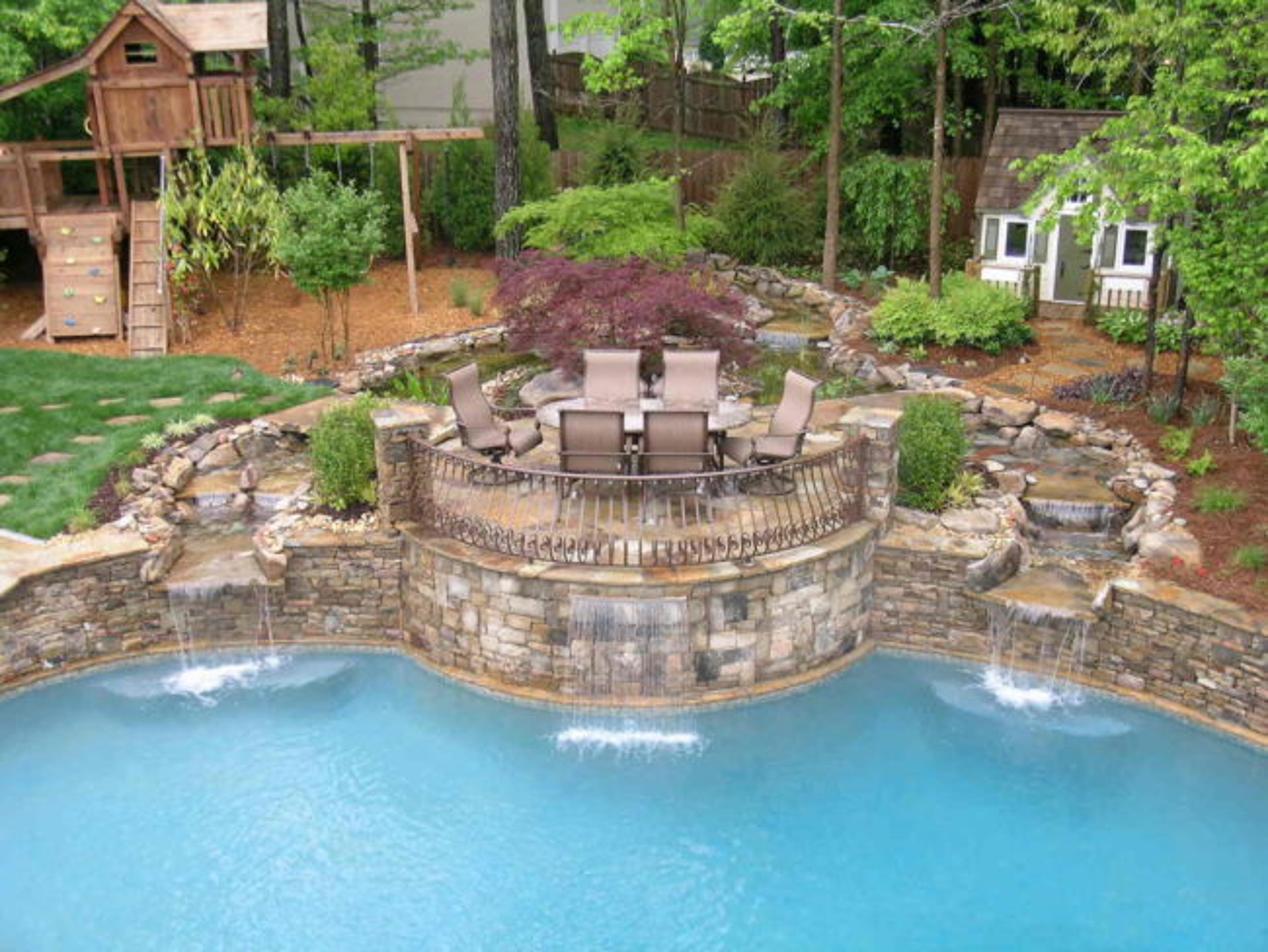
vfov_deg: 34.4
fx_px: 1539
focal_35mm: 42
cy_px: 476
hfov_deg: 44.8
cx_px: 634
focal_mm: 8.7
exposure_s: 1/49.4
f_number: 3.6
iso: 50
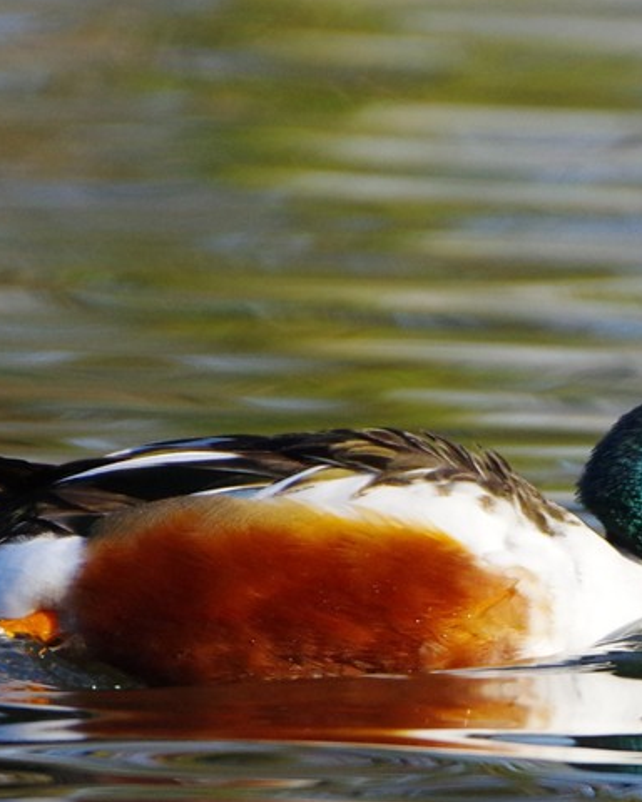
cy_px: 553
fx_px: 36173
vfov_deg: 1.3
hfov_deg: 1.0
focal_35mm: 1523
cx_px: 678
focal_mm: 450
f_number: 5.6
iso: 1100
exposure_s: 1/1500
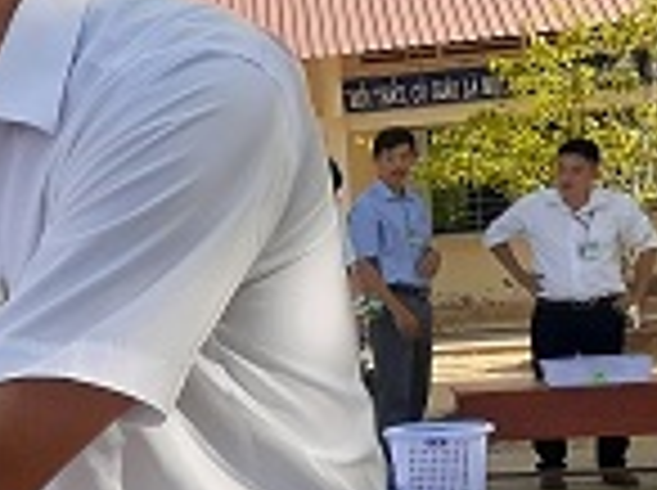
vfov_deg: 14.4
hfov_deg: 16.6
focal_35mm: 102
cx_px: -472
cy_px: 400
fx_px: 1933
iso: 40
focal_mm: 3.6
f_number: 1.9
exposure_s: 1/563
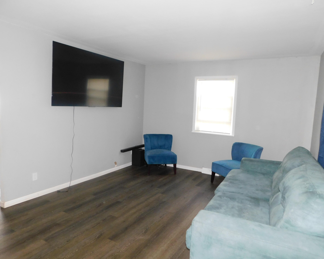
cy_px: 130
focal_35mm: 24
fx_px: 230
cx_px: 160
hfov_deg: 70.3
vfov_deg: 58.8
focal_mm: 4
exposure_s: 1/30
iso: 320
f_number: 3
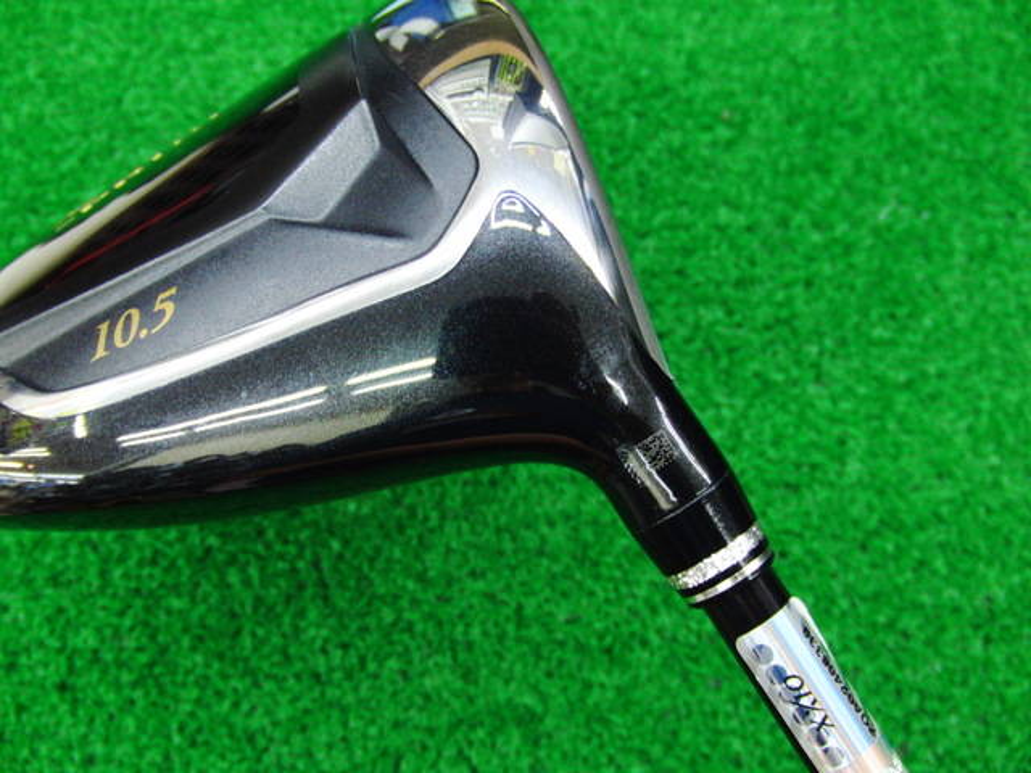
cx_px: 516
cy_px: 386
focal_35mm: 37
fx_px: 1102
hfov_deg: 50.1
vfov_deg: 38.7
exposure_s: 1/25
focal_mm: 6.42
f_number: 3.6
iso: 400
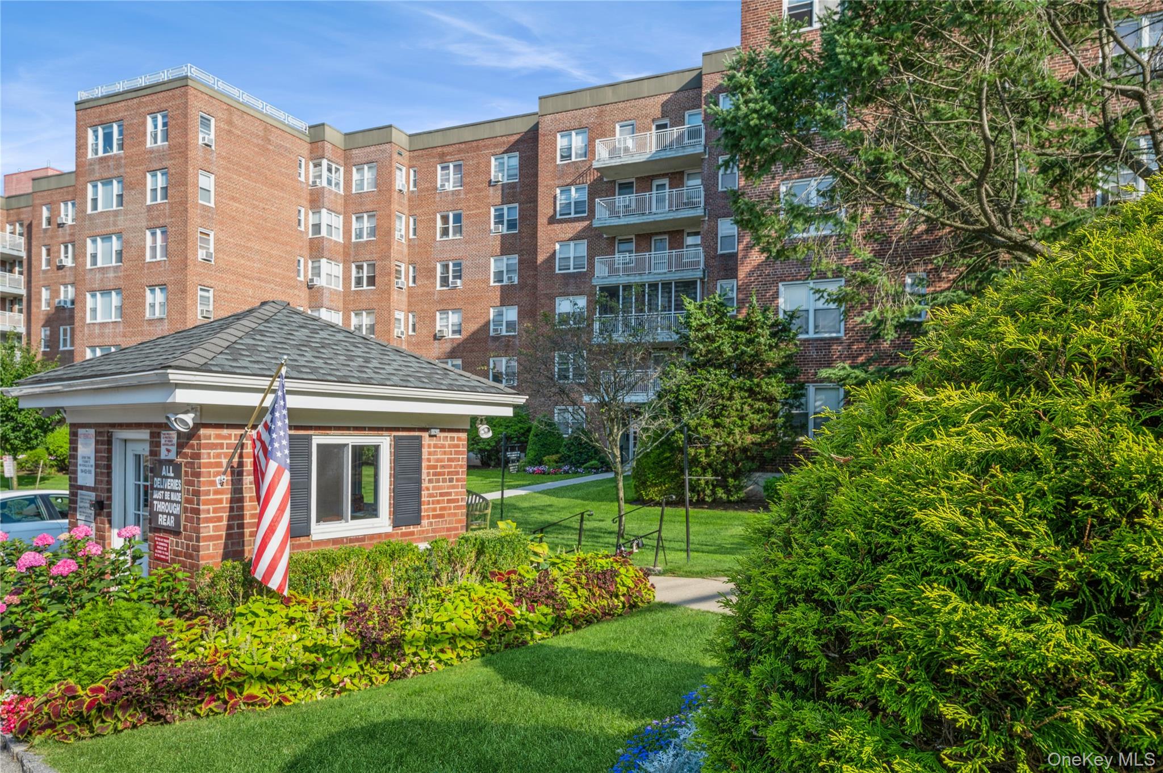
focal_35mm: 24
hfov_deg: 73.8
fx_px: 775
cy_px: 386
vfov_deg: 53.1
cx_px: 582
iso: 200
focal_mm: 24
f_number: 11
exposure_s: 1/160
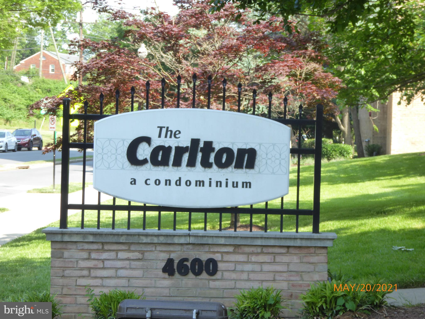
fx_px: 1412
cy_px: 160
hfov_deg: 17.1
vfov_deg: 12.9
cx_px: 212
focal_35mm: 115
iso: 160
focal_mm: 20.6
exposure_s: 1/80
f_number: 5.1
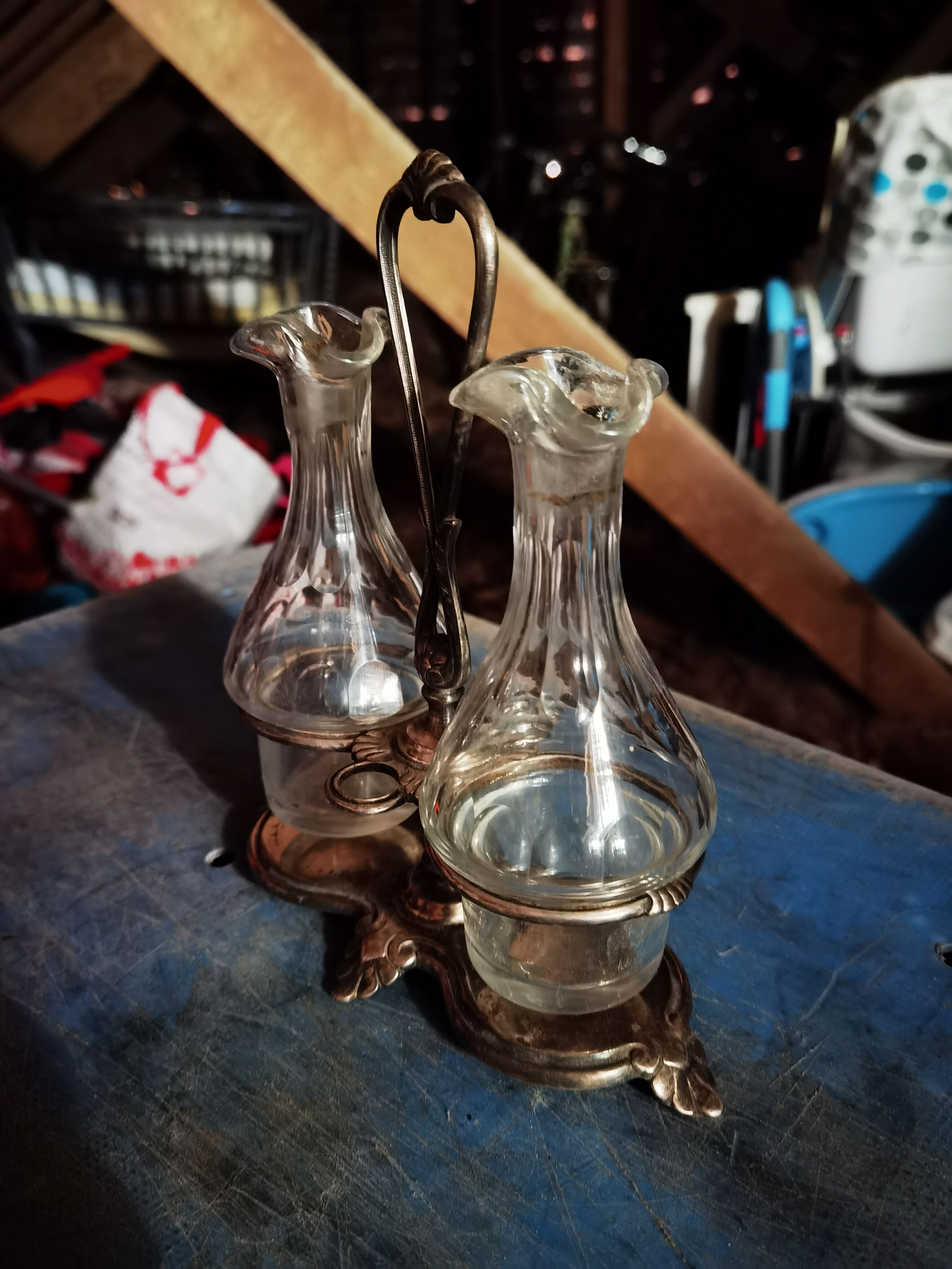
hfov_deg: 51.4
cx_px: 476
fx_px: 990
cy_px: 634
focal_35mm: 27
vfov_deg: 65.3
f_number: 1.9
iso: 800
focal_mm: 6.71
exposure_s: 1/25
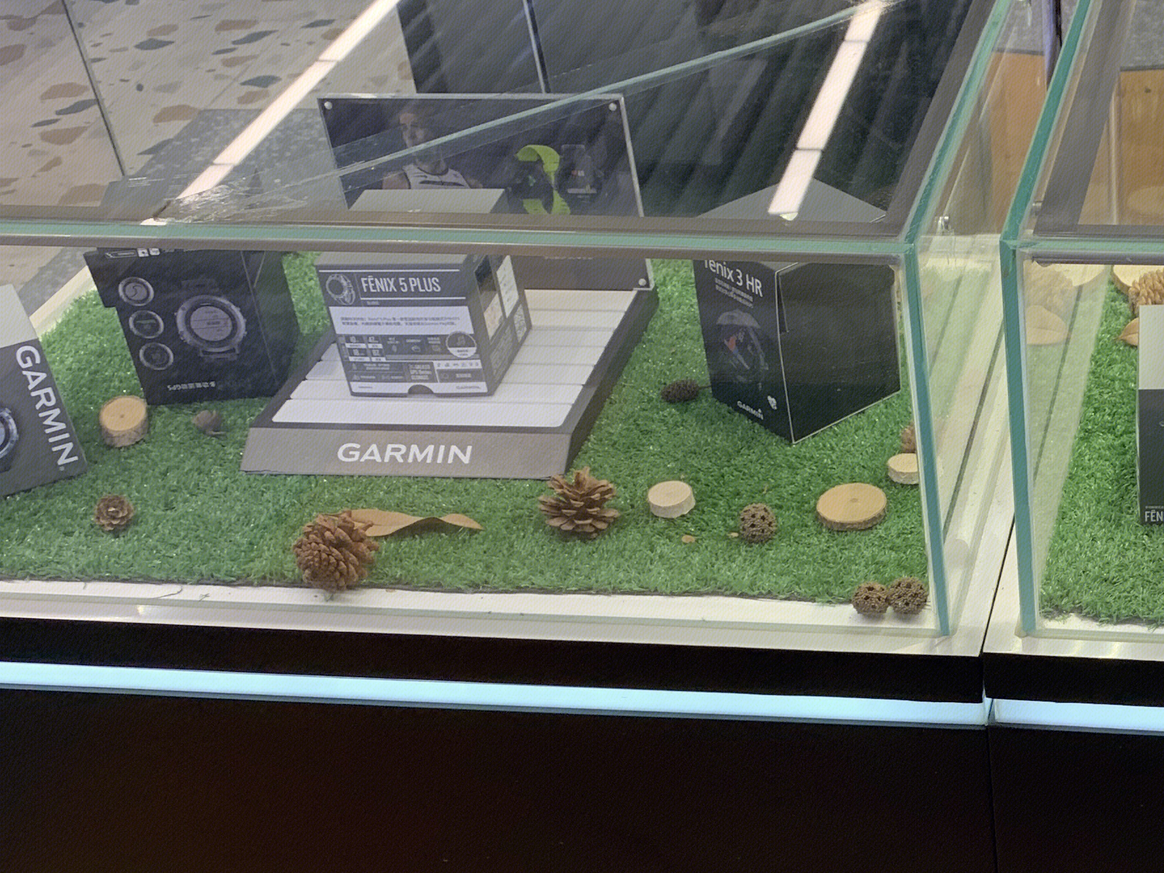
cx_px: 1045
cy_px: 648
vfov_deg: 24.6
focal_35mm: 59
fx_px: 1984
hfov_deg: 31.2
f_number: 1.8
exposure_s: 1/121
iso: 80
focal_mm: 4.25
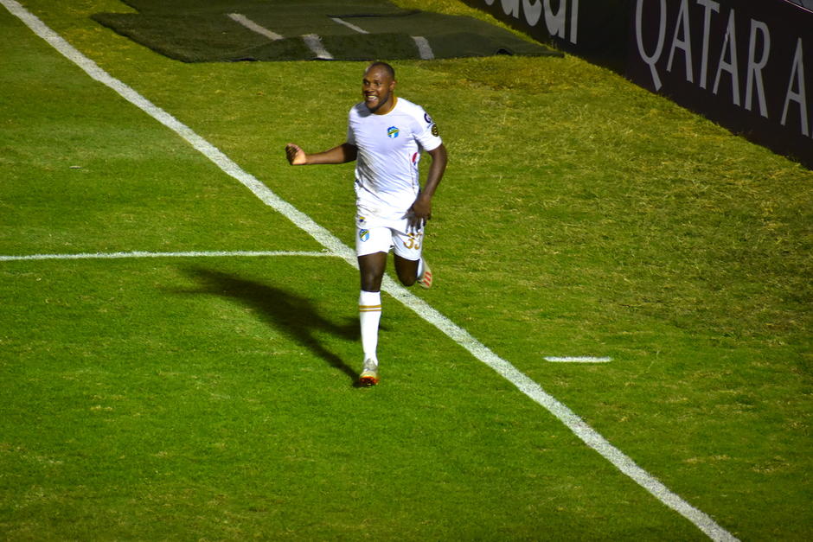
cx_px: 406
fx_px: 8808
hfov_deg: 5.3
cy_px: 271
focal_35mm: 390
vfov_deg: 3.5
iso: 3200
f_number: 6
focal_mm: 260
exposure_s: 1/400
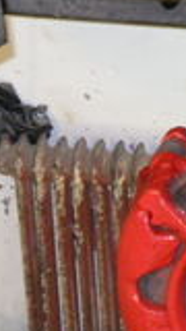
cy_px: 161
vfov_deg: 9.0
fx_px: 2096
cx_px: 318
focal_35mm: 239
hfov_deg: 5.0
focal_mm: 9.83
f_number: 4
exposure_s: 1/53
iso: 200
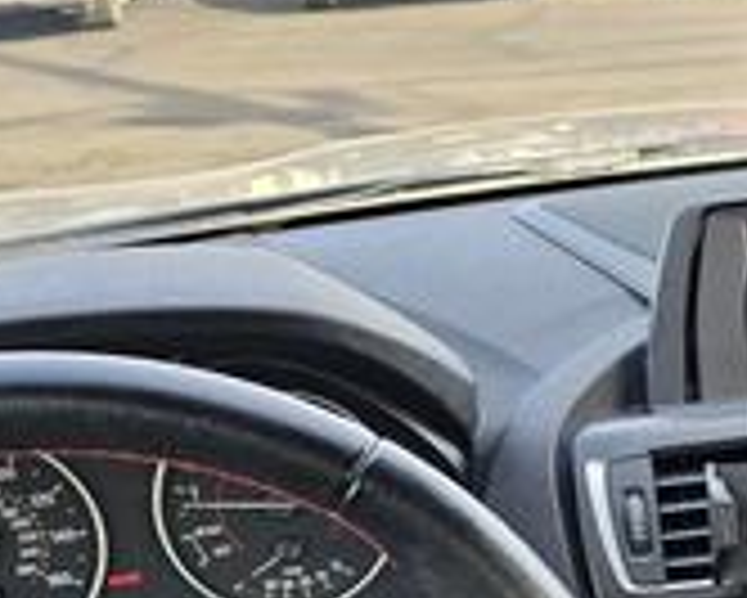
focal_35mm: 68
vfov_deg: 21.7
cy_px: 602
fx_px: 1504
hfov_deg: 25.9
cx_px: 810
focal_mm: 6.3
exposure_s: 1/180
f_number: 1.7
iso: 64
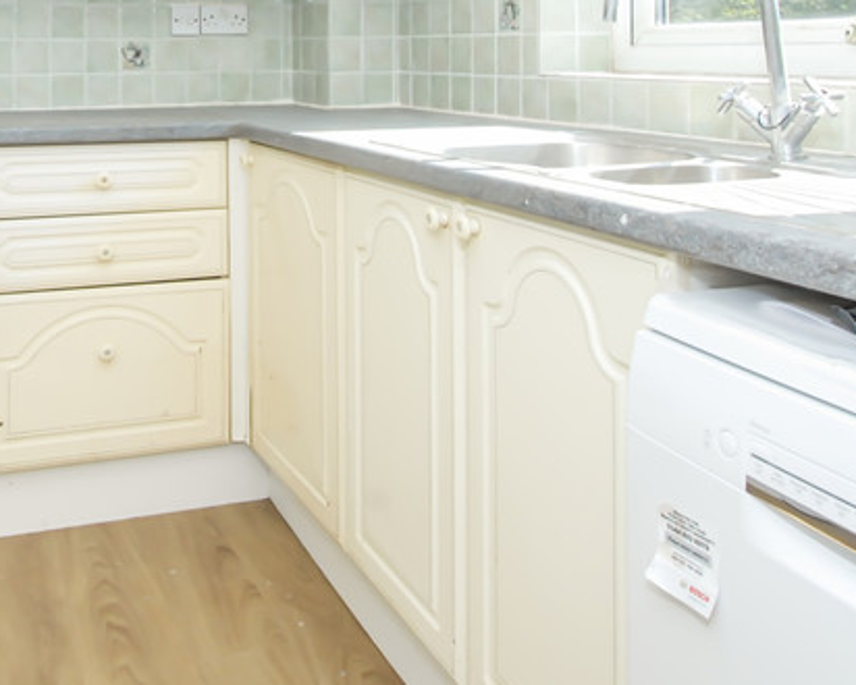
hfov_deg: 49.9
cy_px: 45
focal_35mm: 35
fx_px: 887
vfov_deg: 38.7
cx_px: 239
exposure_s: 1/100
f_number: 9
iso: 400
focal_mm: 10
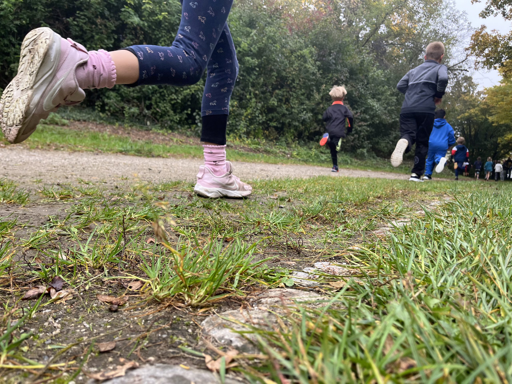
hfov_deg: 67.3
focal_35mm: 26
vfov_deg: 53.1
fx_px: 385
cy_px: 192
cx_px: 256
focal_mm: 5.1
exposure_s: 1/371
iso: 50
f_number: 1.6
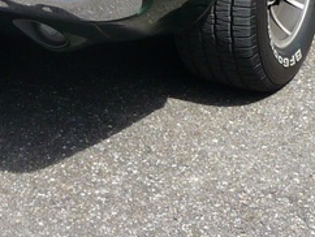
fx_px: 1202
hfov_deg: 14.9
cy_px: -201
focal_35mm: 132
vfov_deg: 10.5
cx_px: 85
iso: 100
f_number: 3.5
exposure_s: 1/400
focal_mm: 5.3
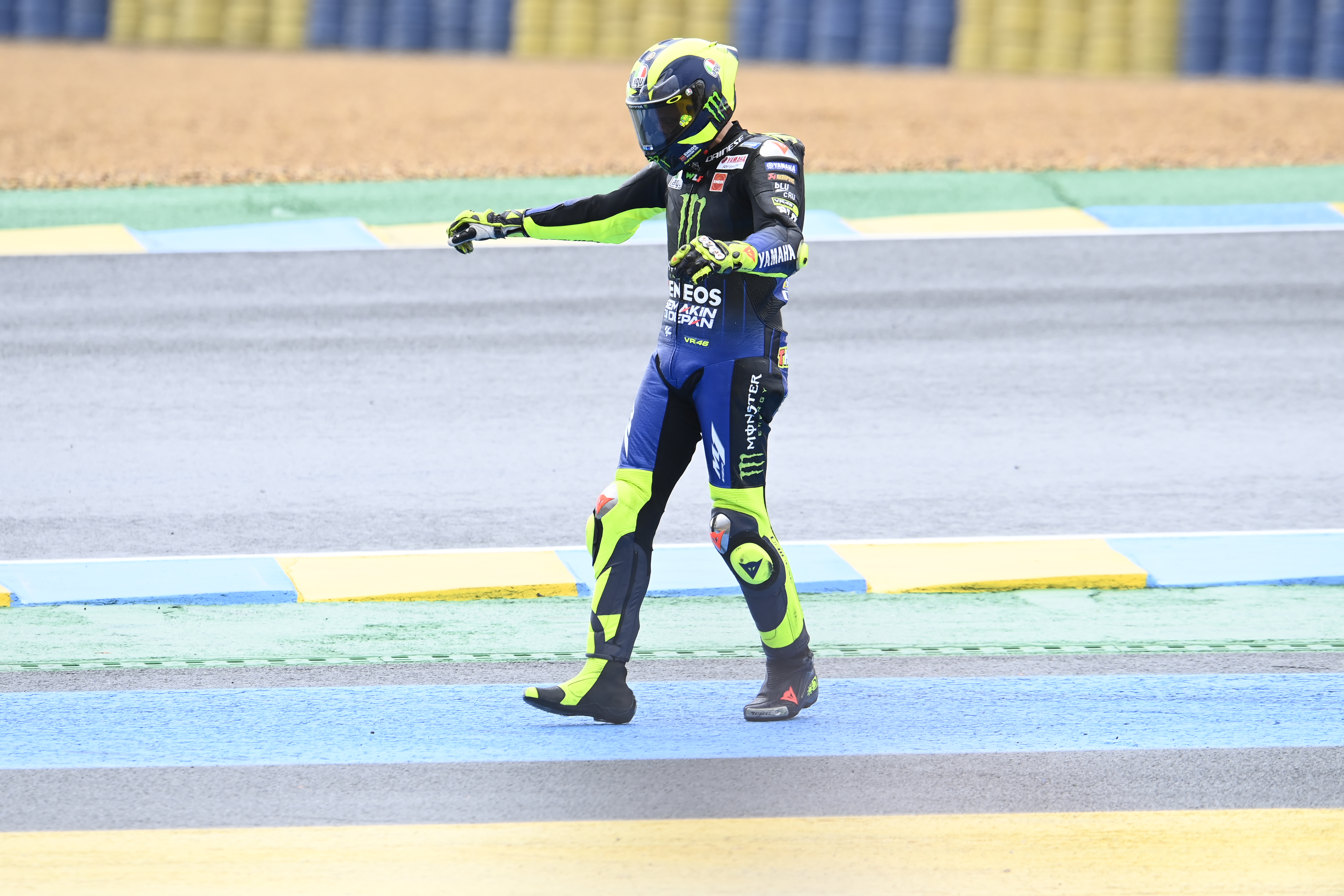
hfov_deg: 3.4
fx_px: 22398
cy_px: 448
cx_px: 672
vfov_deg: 2.3
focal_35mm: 600
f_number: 8
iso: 800
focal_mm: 600
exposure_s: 1/640
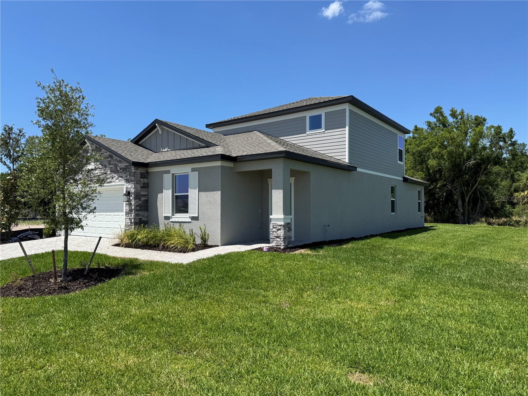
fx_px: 366
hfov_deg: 71.6
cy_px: 198
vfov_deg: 56.8
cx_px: 264
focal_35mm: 24
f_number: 1.78
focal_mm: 6.76
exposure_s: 1/3802
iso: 80
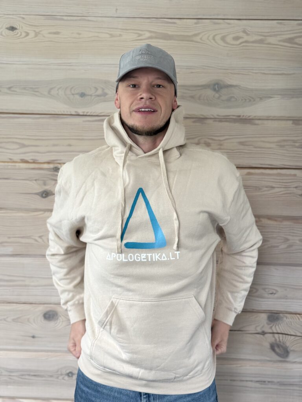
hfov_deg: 30.3
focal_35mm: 48
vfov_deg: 39.7
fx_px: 558
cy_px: 201
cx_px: 151
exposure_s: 1/60
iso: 125
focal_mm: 6.76
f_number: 1.78
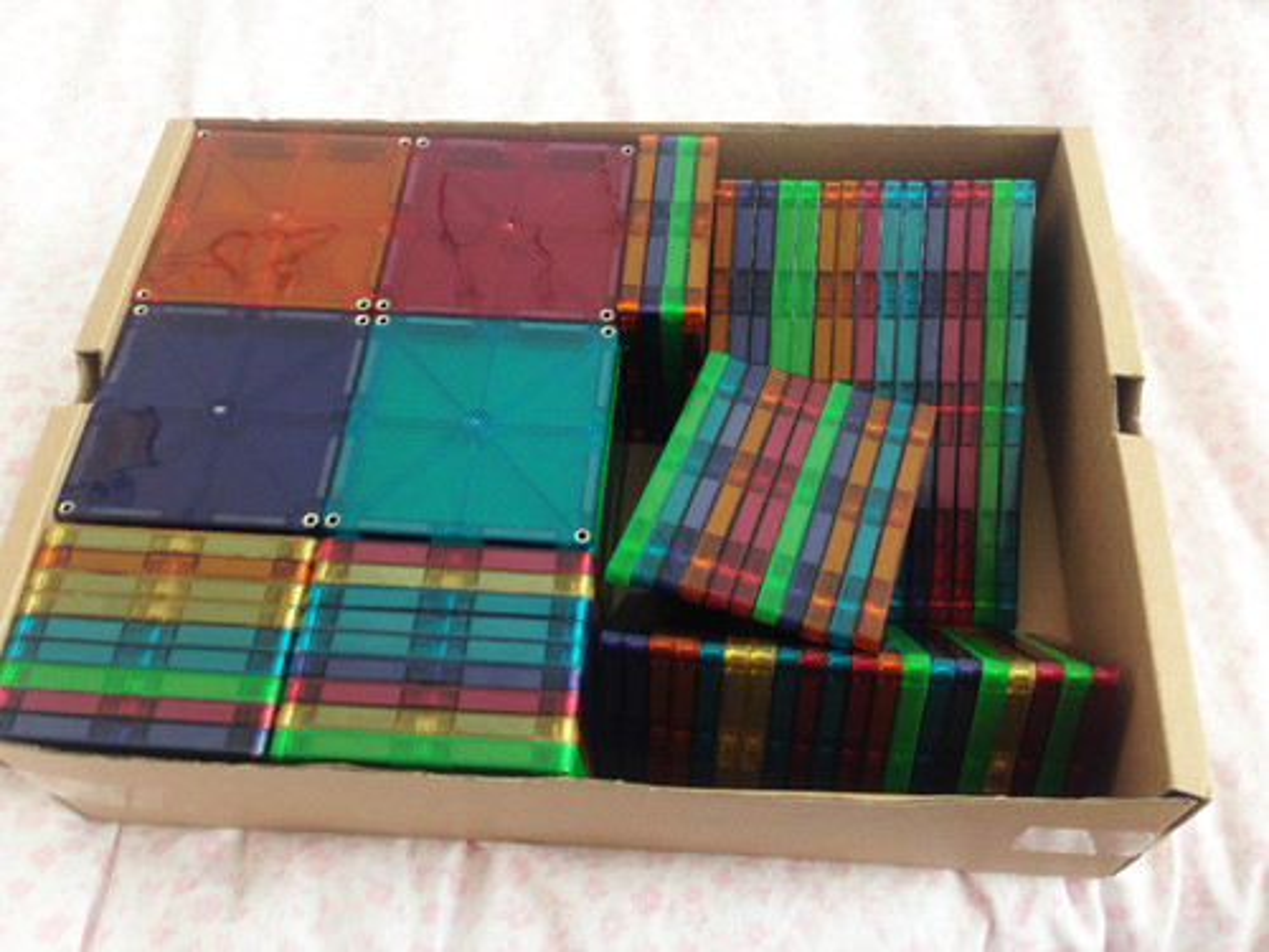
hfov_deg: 55.4
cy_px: 476
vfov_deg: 42.9
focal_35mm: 33
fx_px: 1210
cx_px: 634
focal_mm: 4.12
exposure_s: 1/20
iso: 64
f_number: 2.4
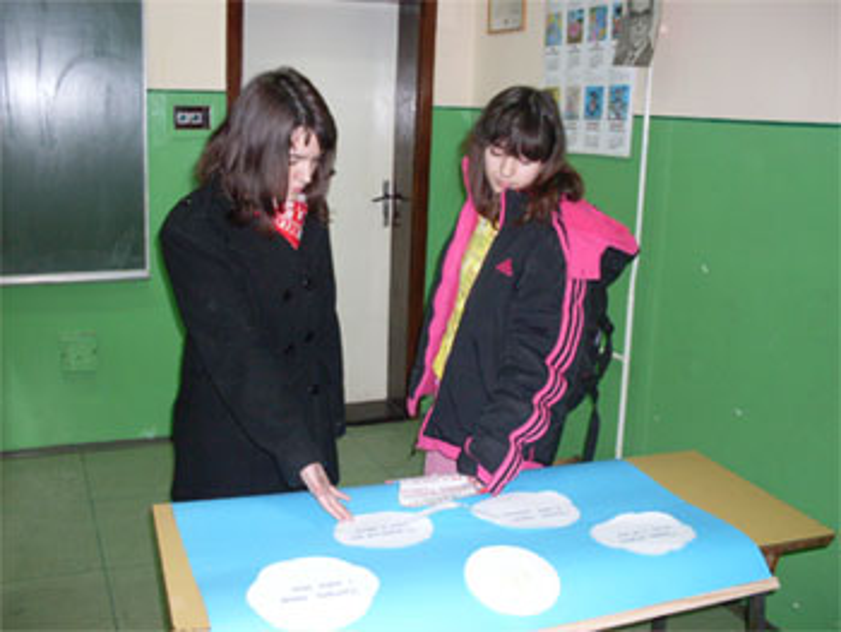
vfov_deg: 37.8
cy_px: 316
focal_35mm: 38
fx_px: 924
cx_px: 420
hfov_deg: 48.9
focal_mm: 6.3
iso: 160
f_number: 2.8
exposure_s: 1/45
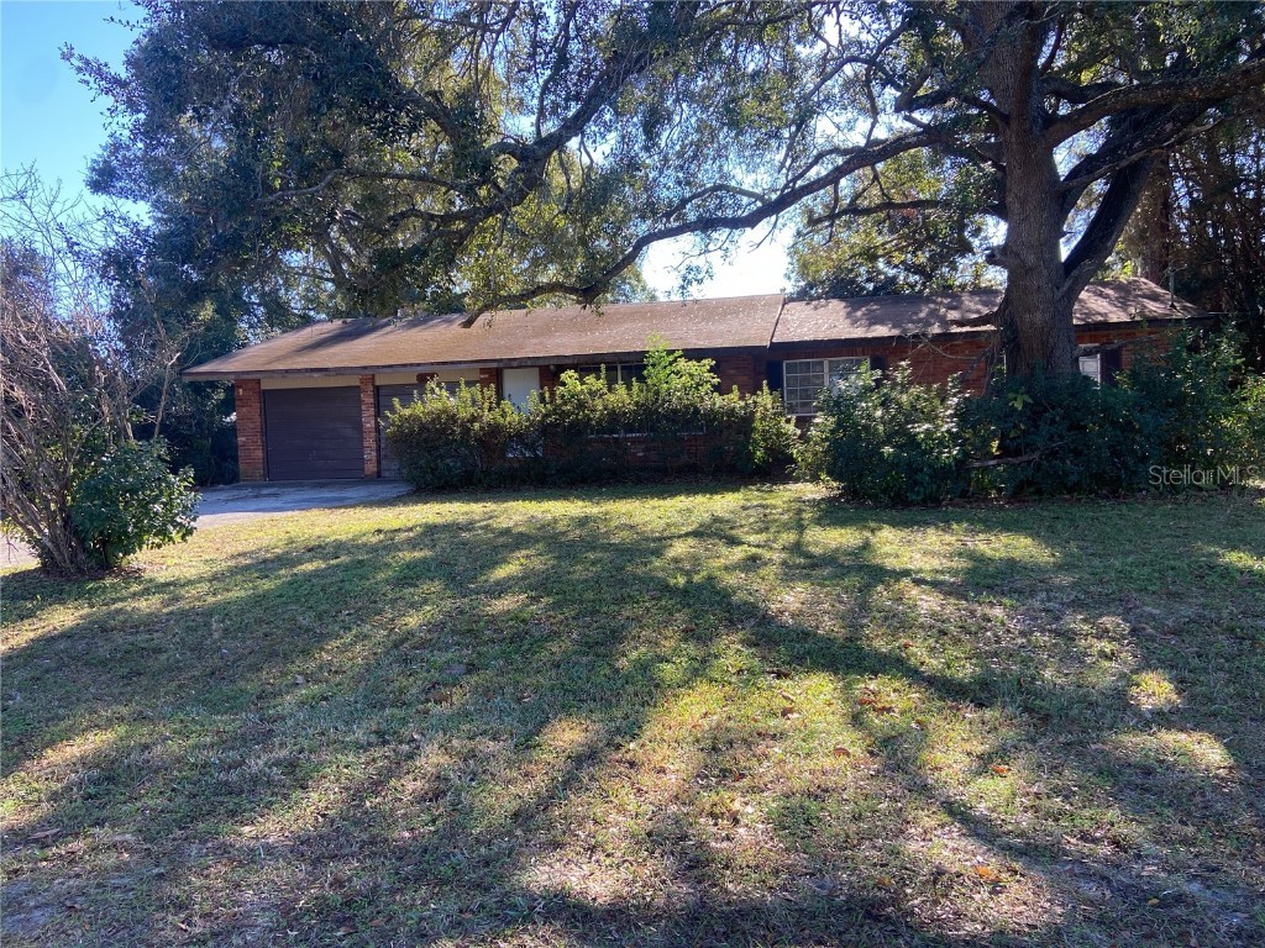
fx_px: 950
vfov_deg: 53.1
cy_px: 474
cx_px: 632
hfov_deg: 67.3
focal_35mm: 26
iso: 32
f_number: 1.8
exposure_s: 1/318
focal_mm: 4.25
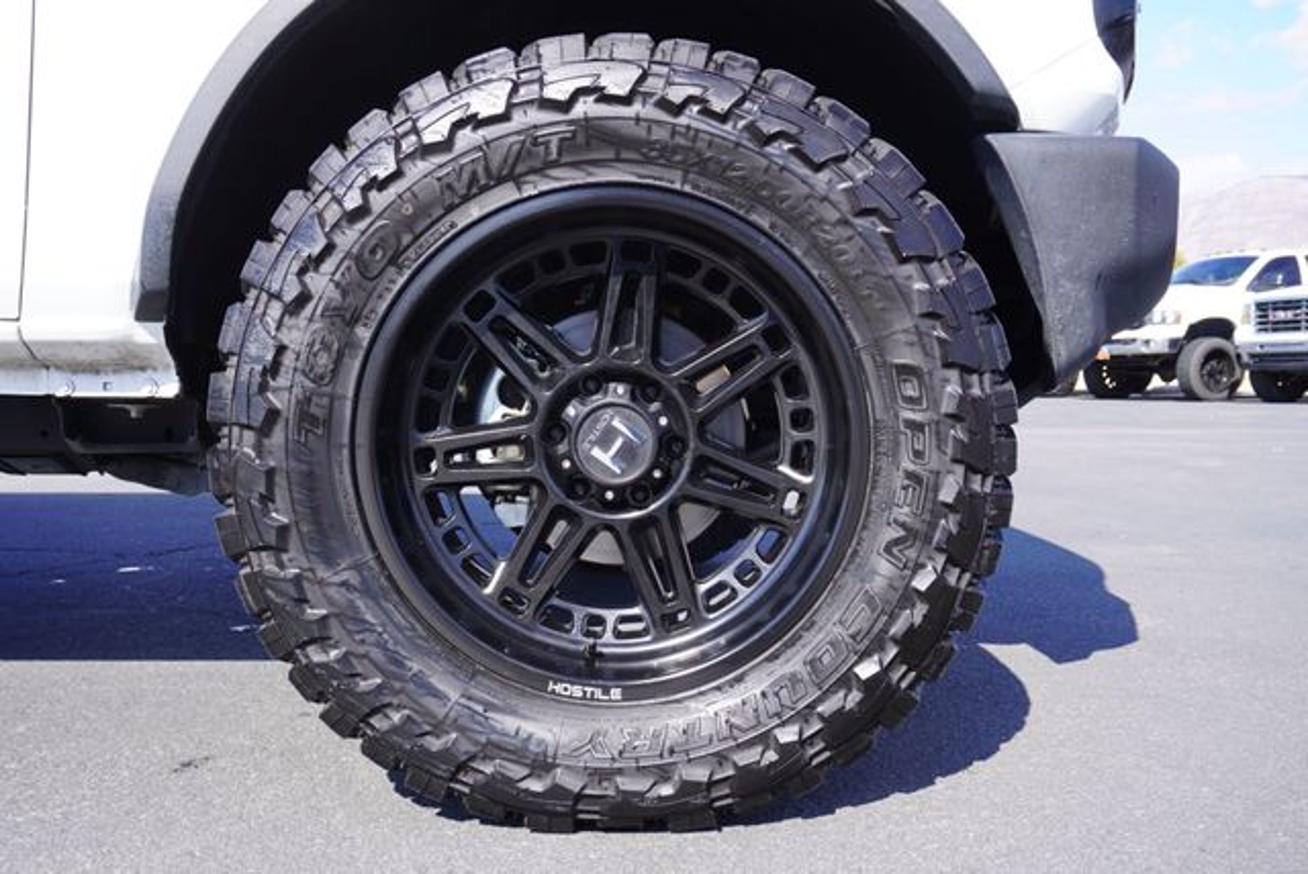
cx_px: 654
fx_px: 1255
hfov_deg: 55.1
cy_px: 437
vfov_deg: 38.4
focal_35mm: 34
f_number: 7.1
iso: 100
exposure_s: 1/100
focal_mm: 23
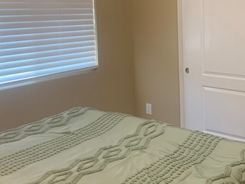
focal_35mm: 49
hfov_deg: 38.5
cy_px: 44
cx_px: 160
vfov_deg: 29.2
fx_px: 347
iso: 125
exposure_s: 1/60
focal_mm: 4.25
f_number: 1.8
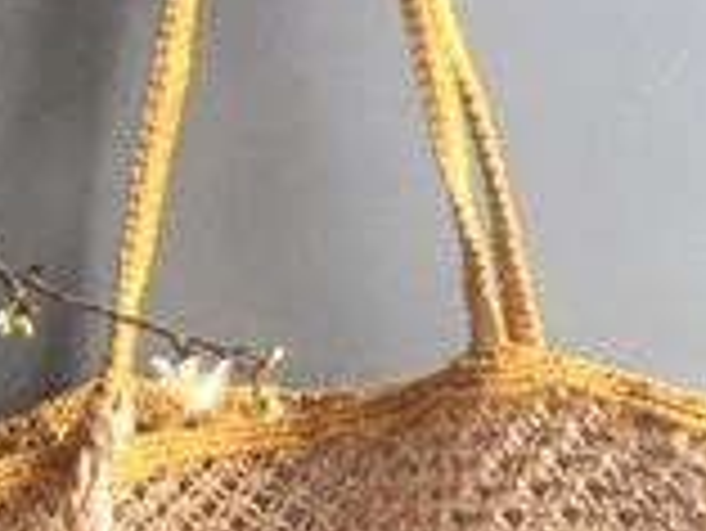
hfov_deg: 15.3
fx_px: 2408
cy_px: 266
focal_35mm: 118
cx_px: -391
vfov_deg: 12.6
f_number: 2.2
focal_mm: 4.15
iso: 80
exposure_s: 1/33
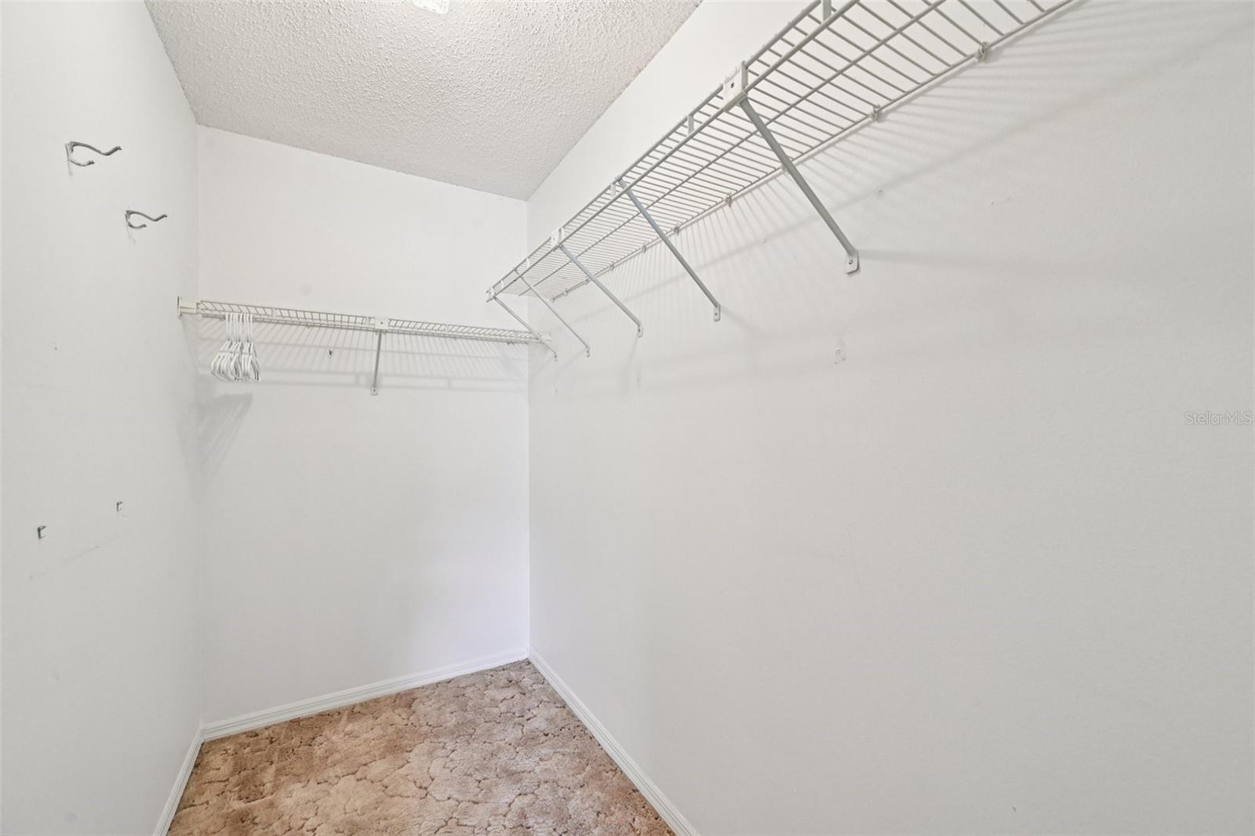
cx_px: 628
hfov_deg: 104.3
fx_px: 488
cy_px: 418
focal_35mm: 14
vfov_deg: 81.2
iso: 400
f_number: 8
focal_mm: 14
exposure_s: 1/13
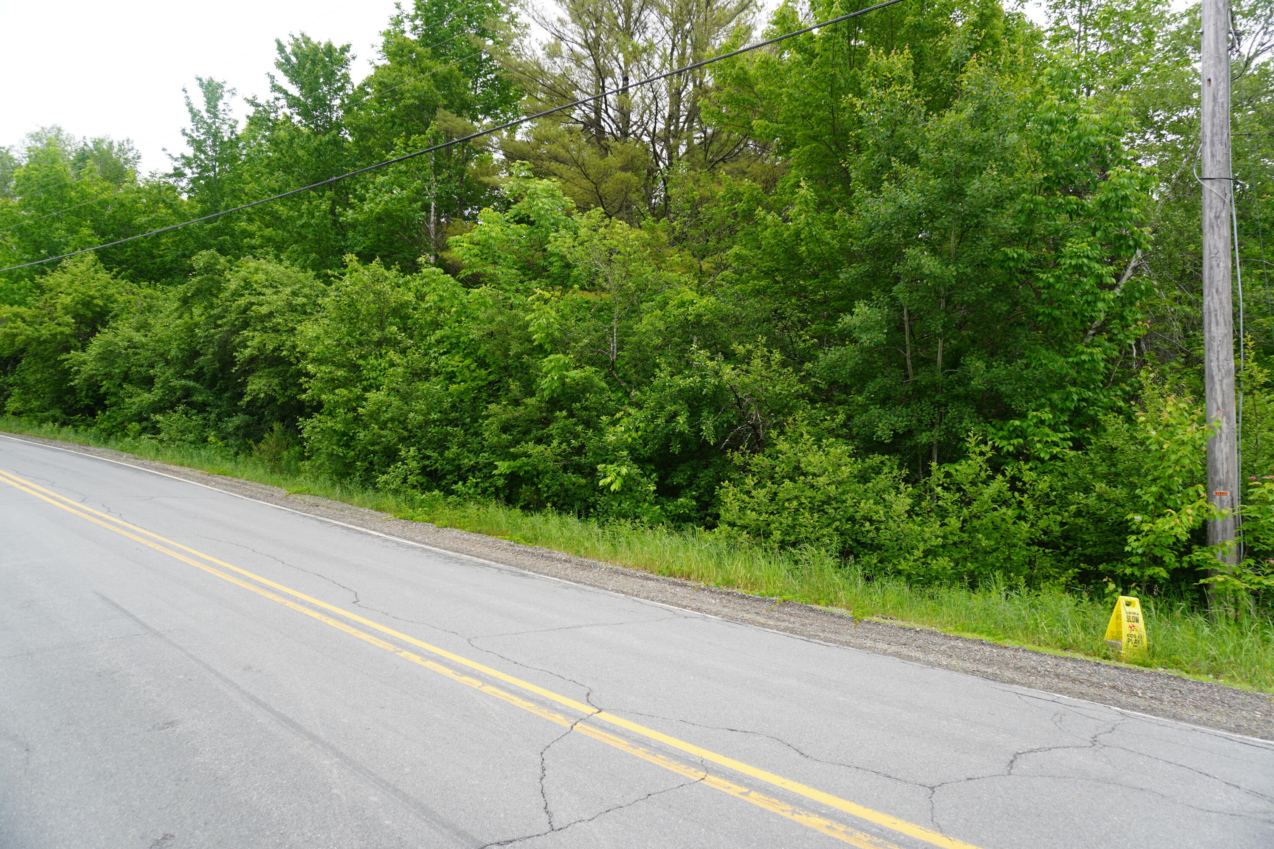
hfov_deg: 73.7
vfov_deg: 53.1
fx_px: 849
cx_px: 637
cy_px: 424
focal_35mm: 24
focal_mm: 16
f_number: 4
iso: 160
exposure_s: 1/60
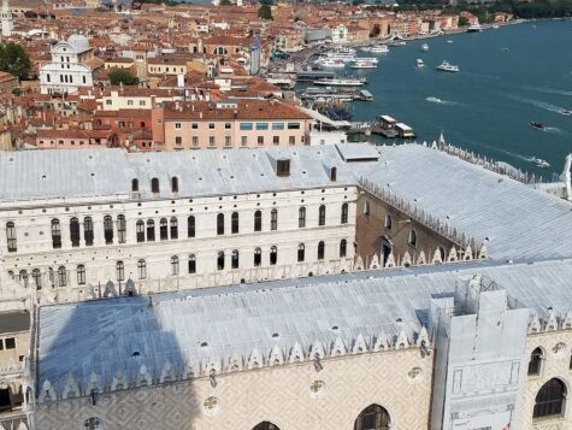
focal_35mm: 42
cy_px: 190
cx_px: 299
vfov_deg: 34.4
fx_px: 695
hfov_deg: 44.8
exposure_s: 1/5360
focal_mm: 4.2
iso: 50
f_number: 1.7
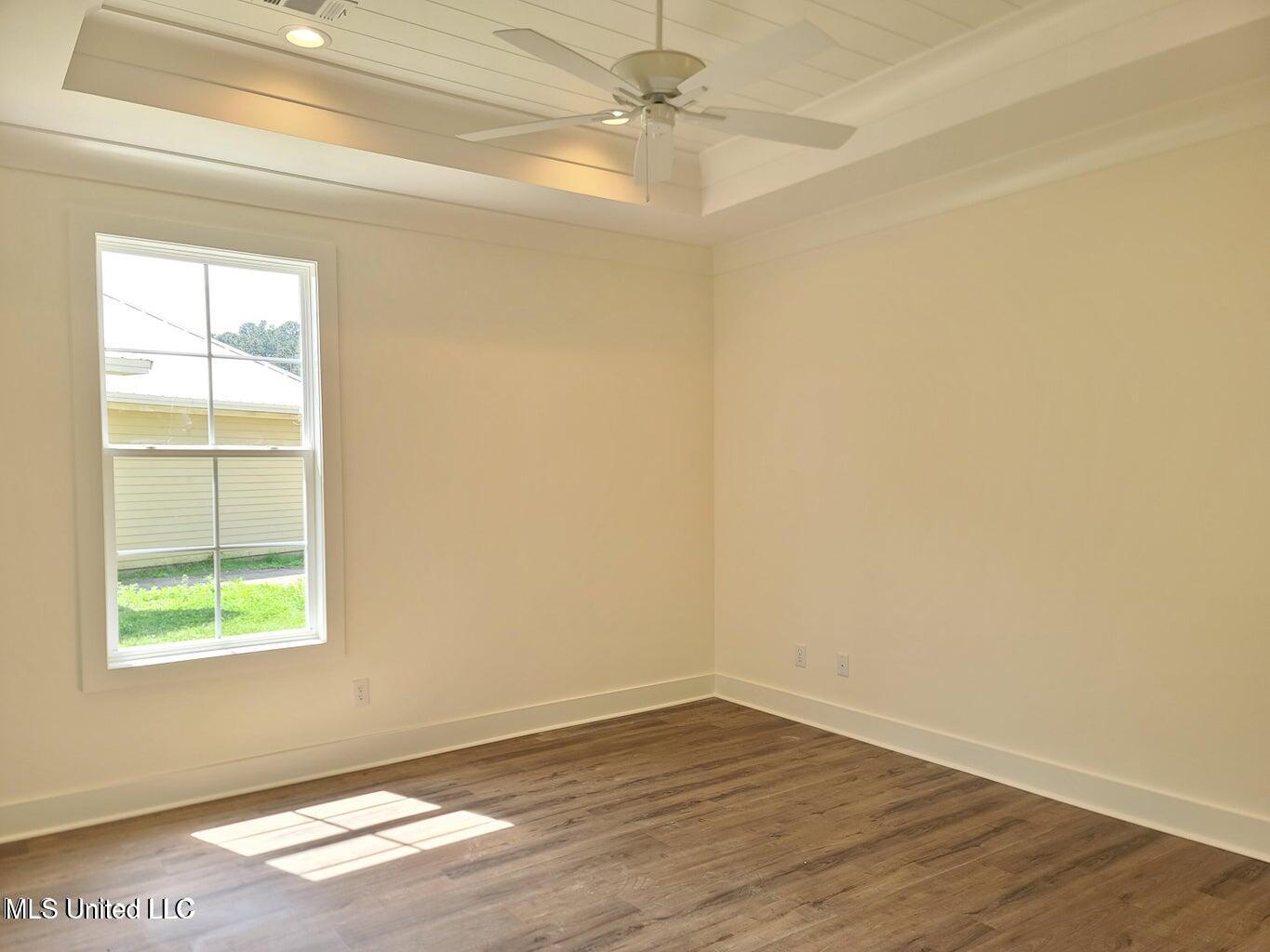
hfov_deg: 69.4
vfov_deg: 54.9
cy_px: 476
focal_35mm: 25
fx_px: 917
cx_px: 635
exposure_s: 1/120
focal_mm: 7
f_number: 1.8
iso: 50
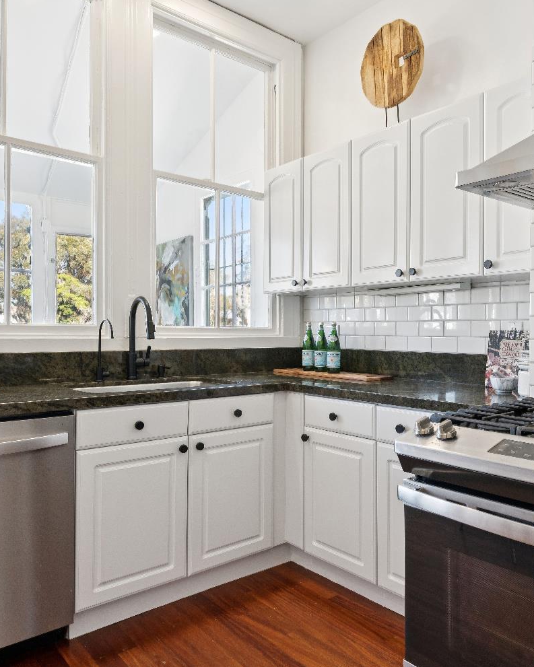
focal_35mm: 27
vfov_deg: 64.1
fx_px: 533
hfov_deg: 52.7
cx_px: 326
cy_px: 333
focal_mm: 19
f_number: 8
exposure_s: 1/20
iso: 140
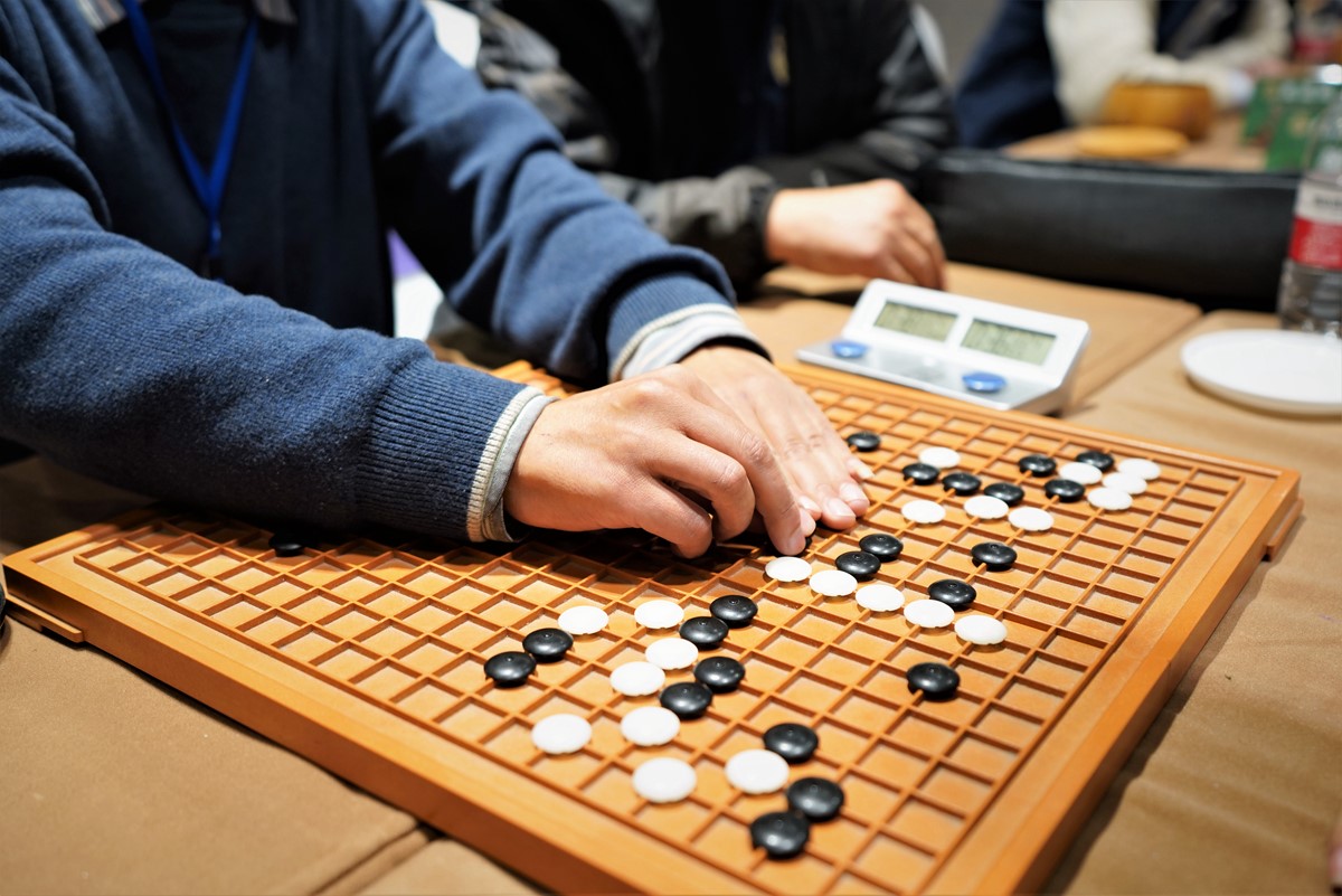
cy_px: 448
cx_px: 671
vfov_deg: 37.9
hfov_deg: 54.4
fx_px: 1305
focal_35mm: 35
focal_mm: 35
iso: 640
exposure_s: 1/40
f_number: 2.8
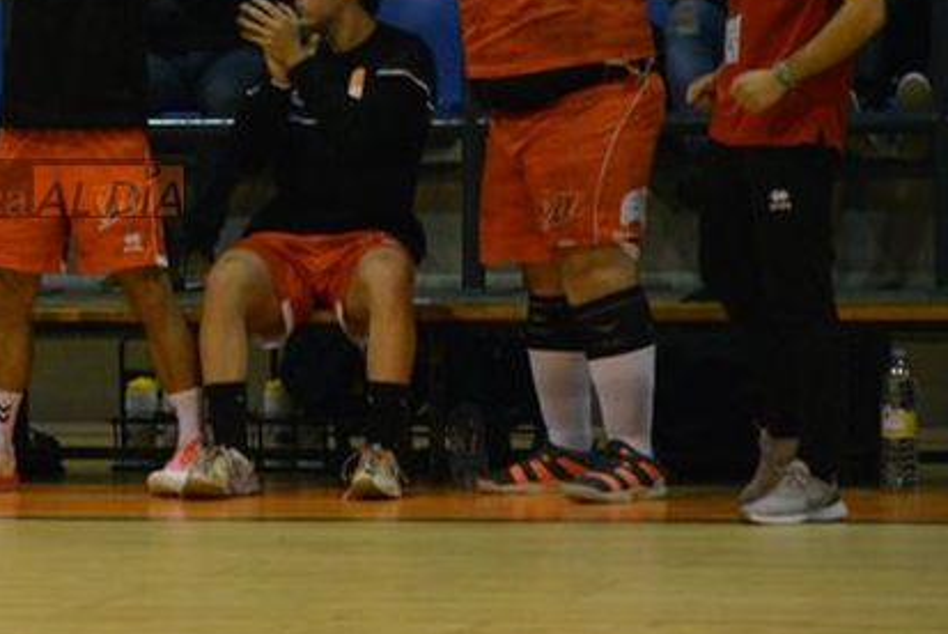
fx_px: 9543
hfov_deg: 5.7
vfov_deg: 3.8
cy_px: -40
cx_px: -16
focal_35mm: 362
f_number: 5.6
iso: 3600
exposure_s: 1/125
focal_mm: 105
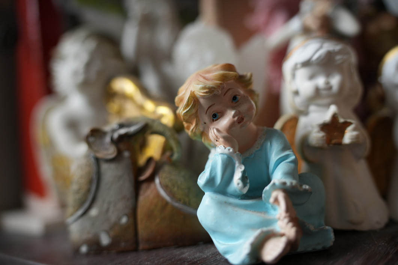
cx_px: 199
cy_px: 132
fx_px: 387
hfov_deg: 54.4
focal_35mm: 35
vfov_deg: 37.9
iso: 200
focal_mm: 35
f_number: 2.8
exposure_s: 1/100
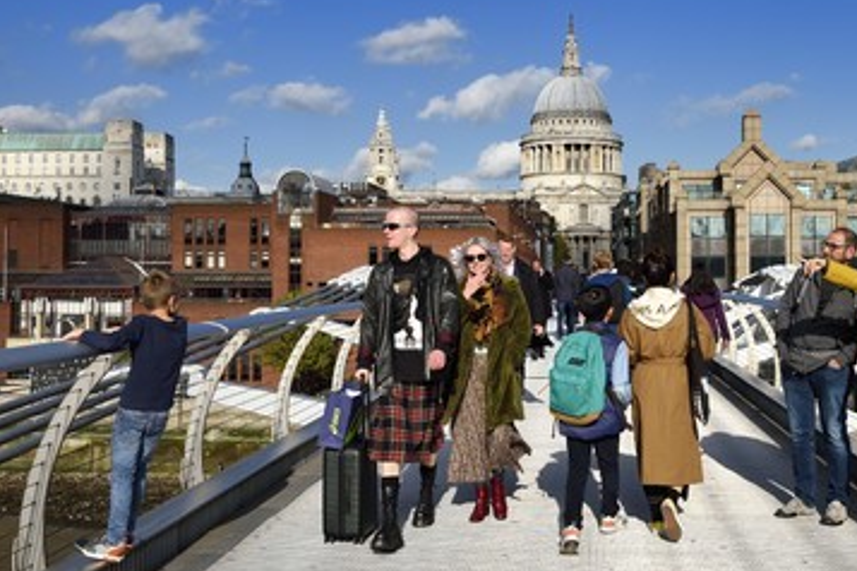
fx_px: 952
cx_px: 502
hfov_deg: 48.2
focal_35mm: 40
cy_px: 262
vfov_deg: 33.4
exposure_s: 1/250
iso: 200
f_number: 16
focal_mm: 34
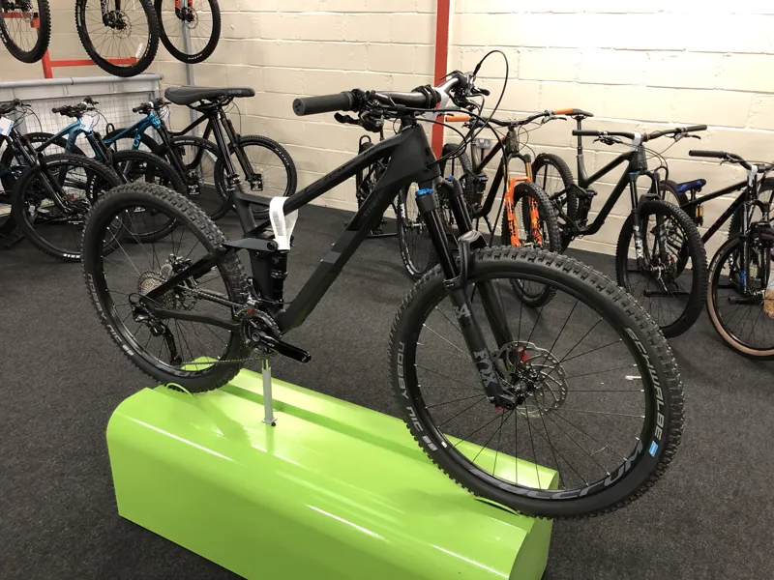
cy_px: 290
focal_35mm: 28
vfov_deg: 49.7
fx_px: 626
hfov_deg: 63.4
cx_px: 387
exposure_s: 1/17
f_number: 1.8
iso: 64
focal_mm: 4
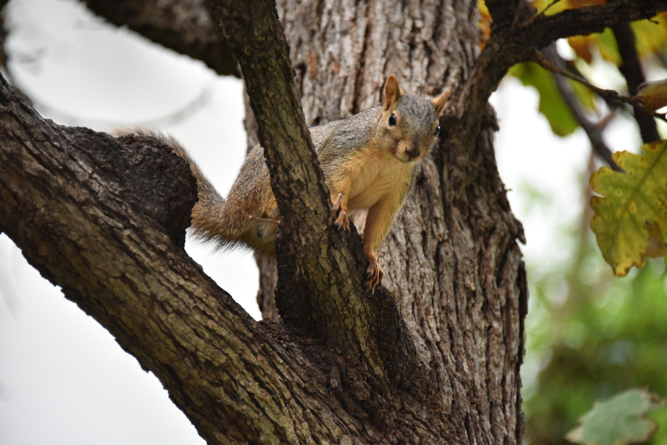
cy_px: 222
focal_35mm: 300
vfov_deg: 4.6
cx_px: 334
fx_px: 5559
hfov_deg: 6.9
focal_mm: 300
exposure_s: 1/640
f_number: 5.6
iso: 5000
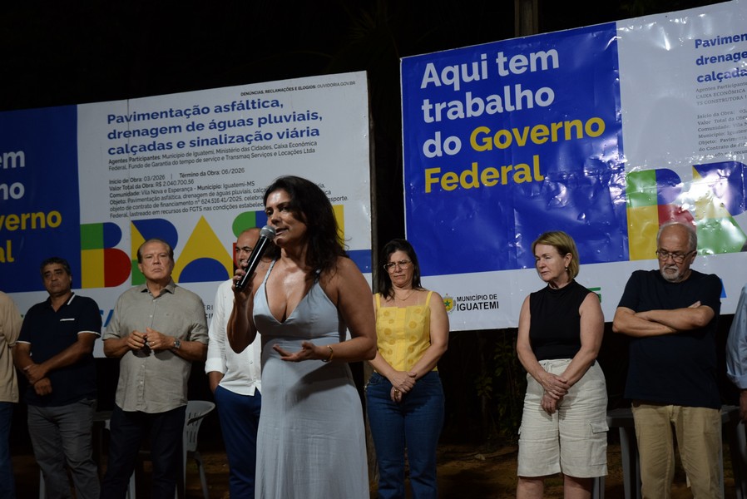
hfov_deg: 33.4
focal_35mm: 60
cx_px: 374
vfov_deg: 22.7
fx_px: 1246
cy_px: 250
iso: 800
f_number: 4.5
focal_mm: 40
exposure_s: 1/80
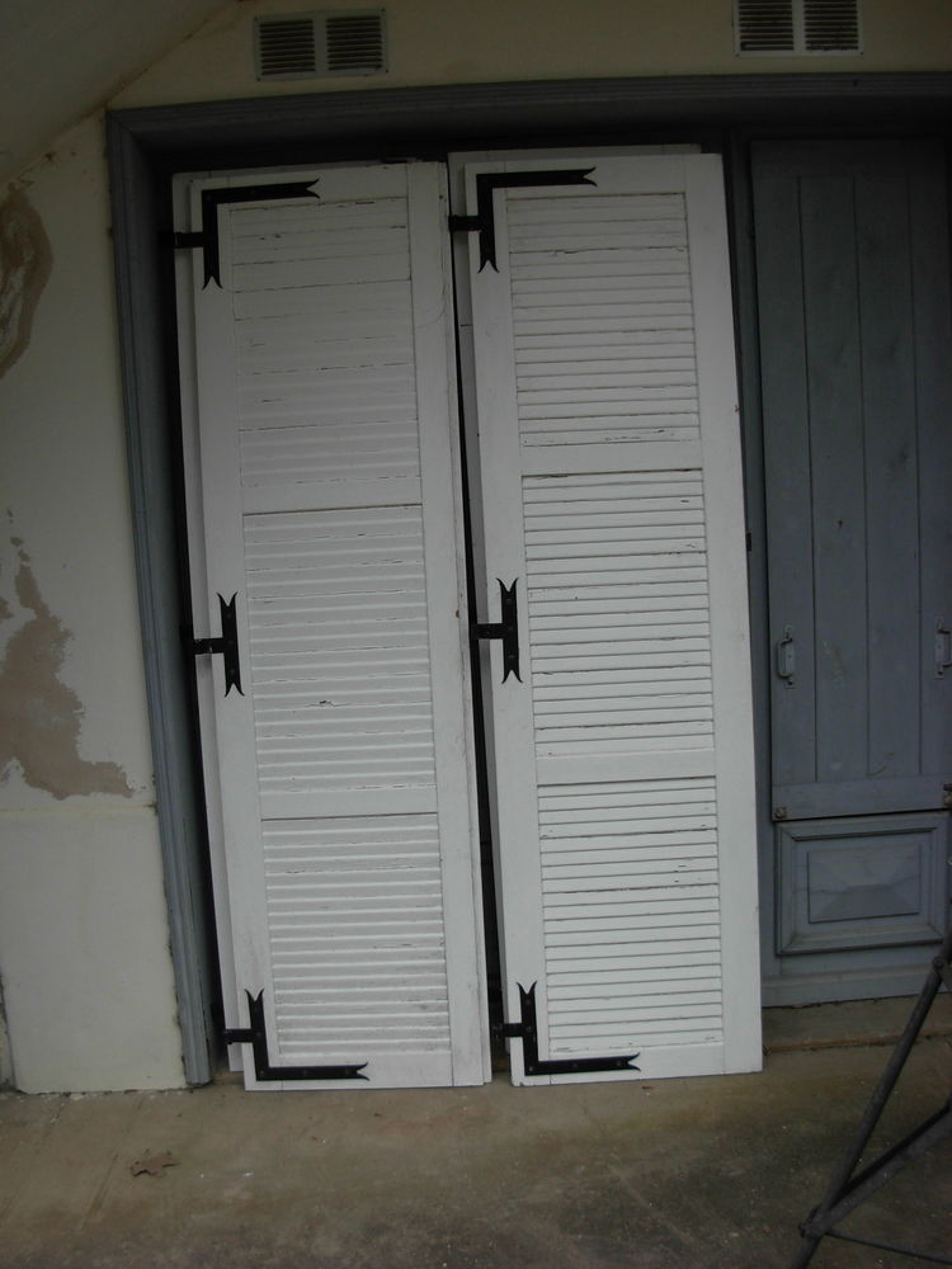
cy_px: 634
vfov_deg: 49.0
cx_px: 476
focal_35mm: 38
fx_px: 1393
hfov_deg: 37.7
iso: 79
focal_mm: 6.3
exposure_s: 1/575
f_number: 2.9
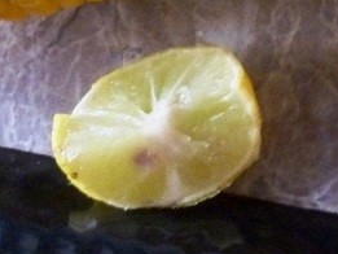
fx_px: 918
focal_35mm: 94
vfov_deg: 15.1
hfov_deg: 19.7
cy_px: -62
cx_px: 392
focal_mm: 4.3
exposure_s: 1/20
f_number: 3.3
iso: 400
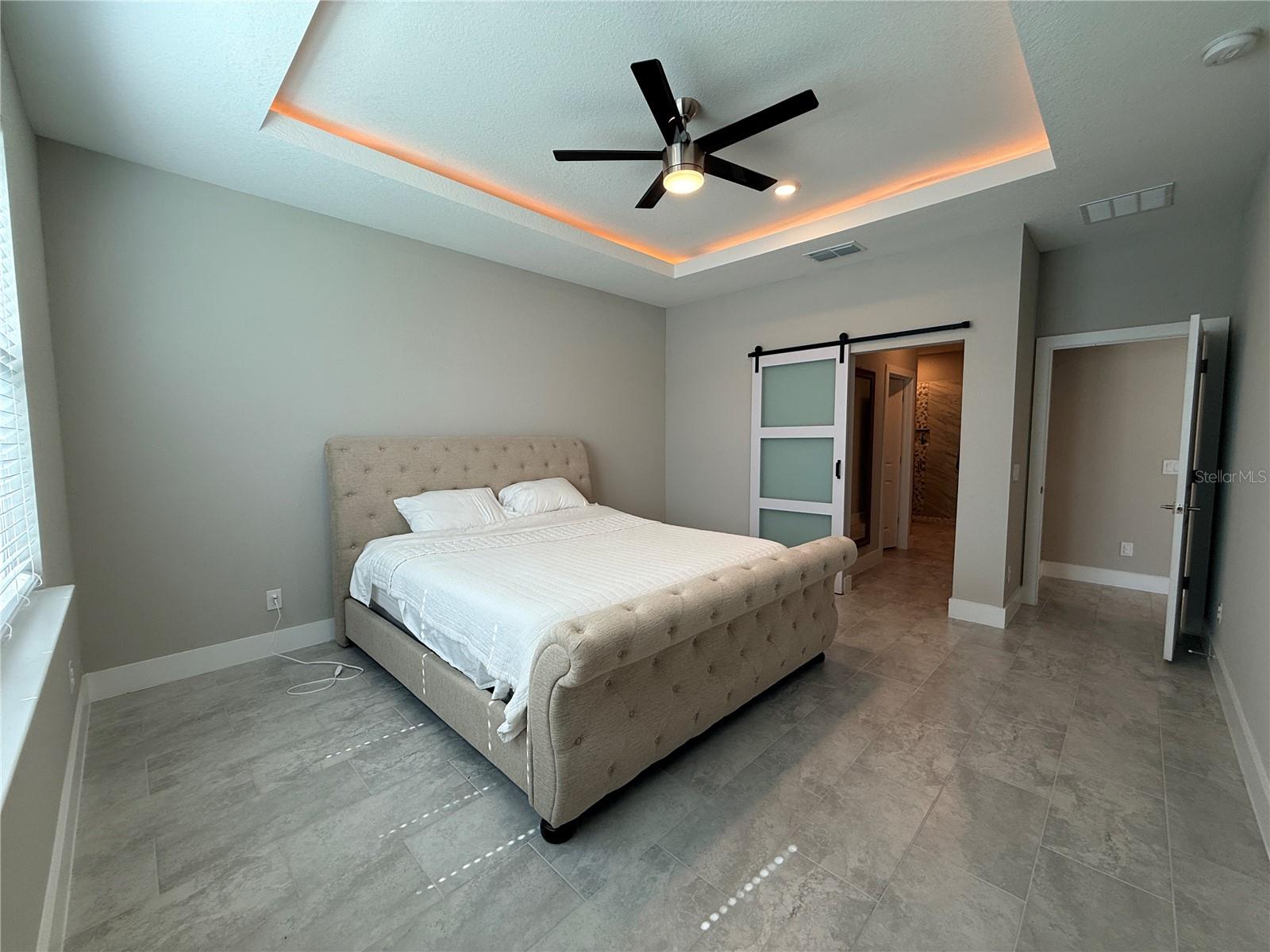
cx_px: 635
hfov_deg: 102.1
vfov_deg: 85.7
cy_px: 476
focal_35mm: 14
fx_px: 514
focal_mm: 2.22
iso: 64
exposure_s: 1/120
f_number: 2.2
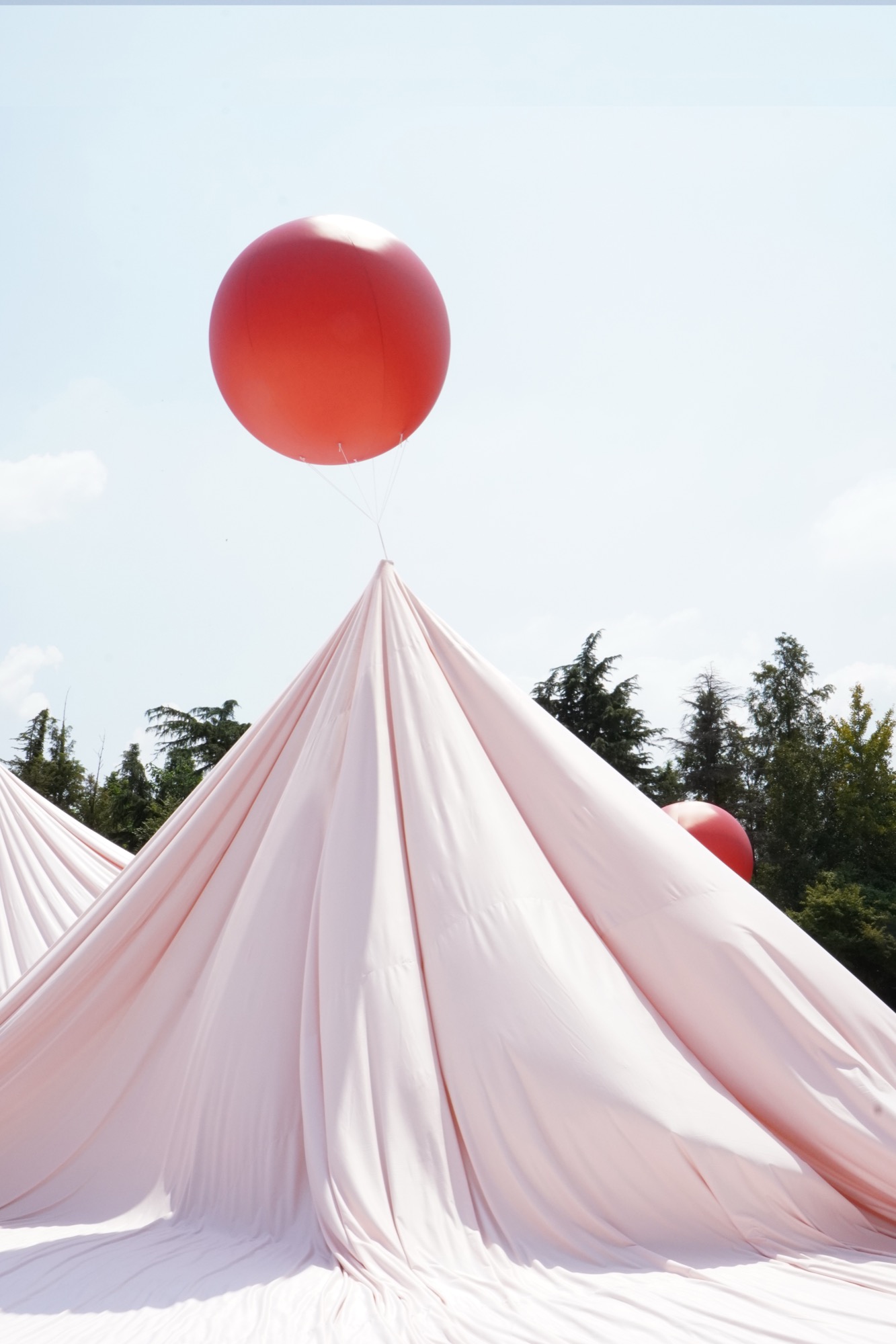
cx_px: 448
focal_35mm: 90
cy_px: 672
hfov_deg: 15.2
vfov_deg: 22.6
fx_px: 3360
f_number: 22
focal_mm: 60
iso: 1250
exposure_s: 1/640
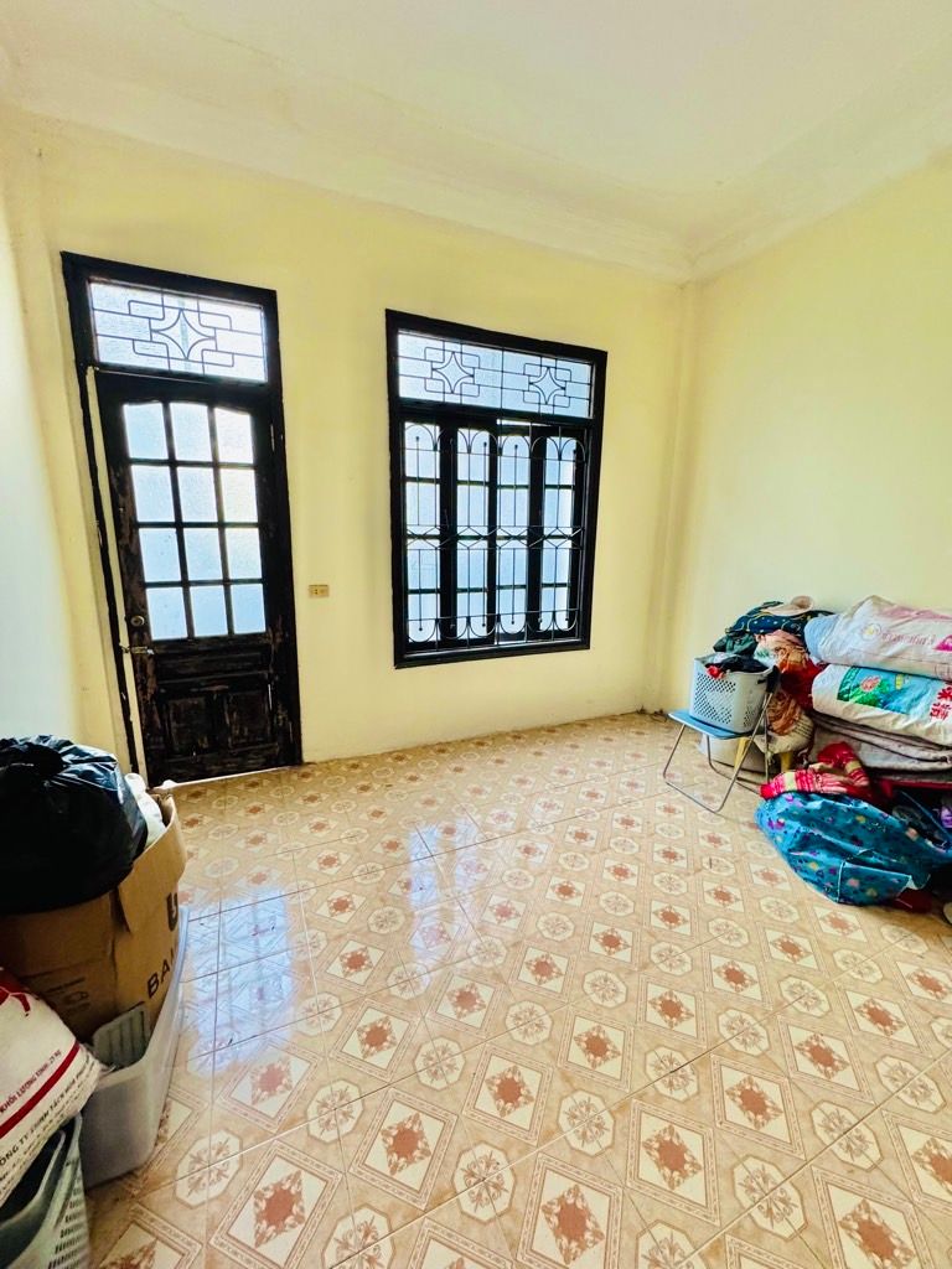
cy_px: 634
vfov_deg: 102.1
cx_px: 476
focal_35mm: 14
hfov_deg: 85.7
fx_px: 513
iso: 320
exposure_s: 1/100
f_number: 2.2
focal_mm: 2.22
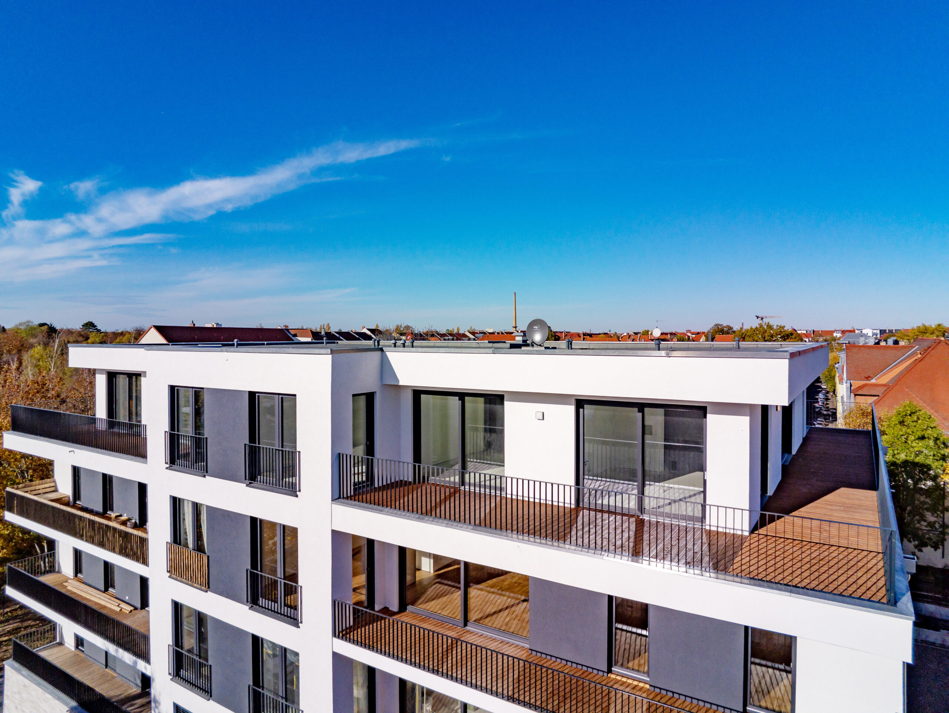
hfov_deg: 73.9
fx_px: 631
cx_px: 474
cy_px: 356
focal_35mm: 23
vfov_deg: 58.9
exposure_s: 1/3800
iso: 108
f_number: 2.4
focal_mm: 4
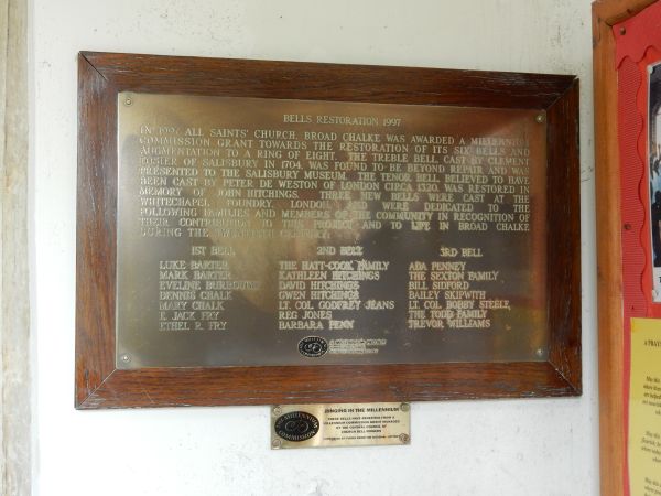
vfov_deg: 28.6
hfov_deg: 37.5
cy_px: 248
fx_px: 974
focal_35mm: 51
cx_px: 330
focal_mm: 9
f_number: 4.5
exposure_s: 1/30
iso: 360
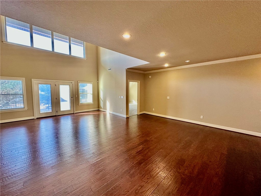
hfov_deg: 102.1
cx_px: 130
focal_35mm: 14
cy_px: 98
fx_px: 106
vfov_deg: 85.7
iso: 200
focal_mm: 2.22
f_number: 2.2
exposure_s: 1/120
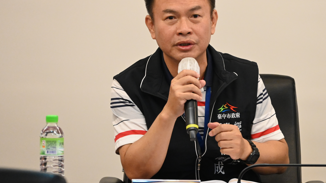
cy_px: 78
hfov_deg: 5.8
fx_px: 3224
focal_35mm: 373
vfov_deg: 3.3
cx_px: 199
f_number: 5.6
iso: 4000
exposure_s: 1/125
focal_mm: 170
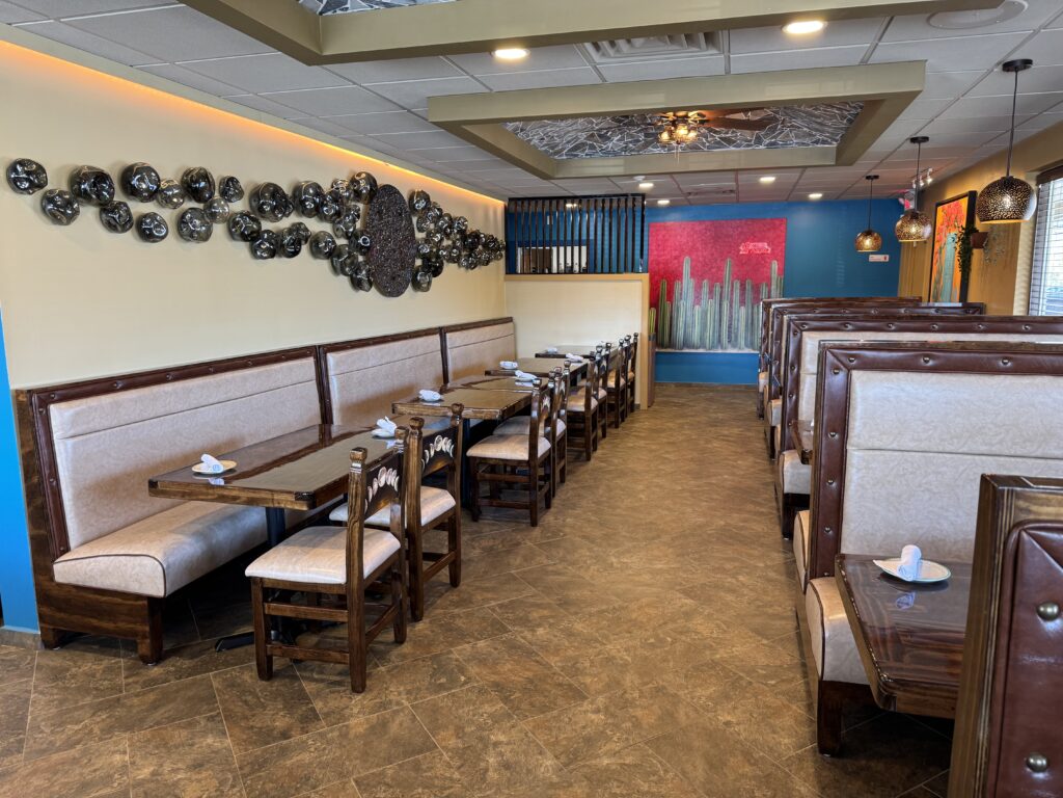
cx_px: 532
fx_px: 737
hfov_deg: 71.6
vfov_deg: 56.8
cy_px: 399
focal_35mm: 24
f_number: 1.78
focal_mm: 6.76
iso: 160
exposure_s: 1/60
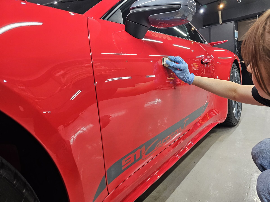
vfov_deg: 58.9
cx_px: 135
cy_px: 101
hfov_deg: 73.9
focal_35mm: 23
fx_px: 179
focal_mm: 6.3
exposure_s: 1/100
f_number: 1.7
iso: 160
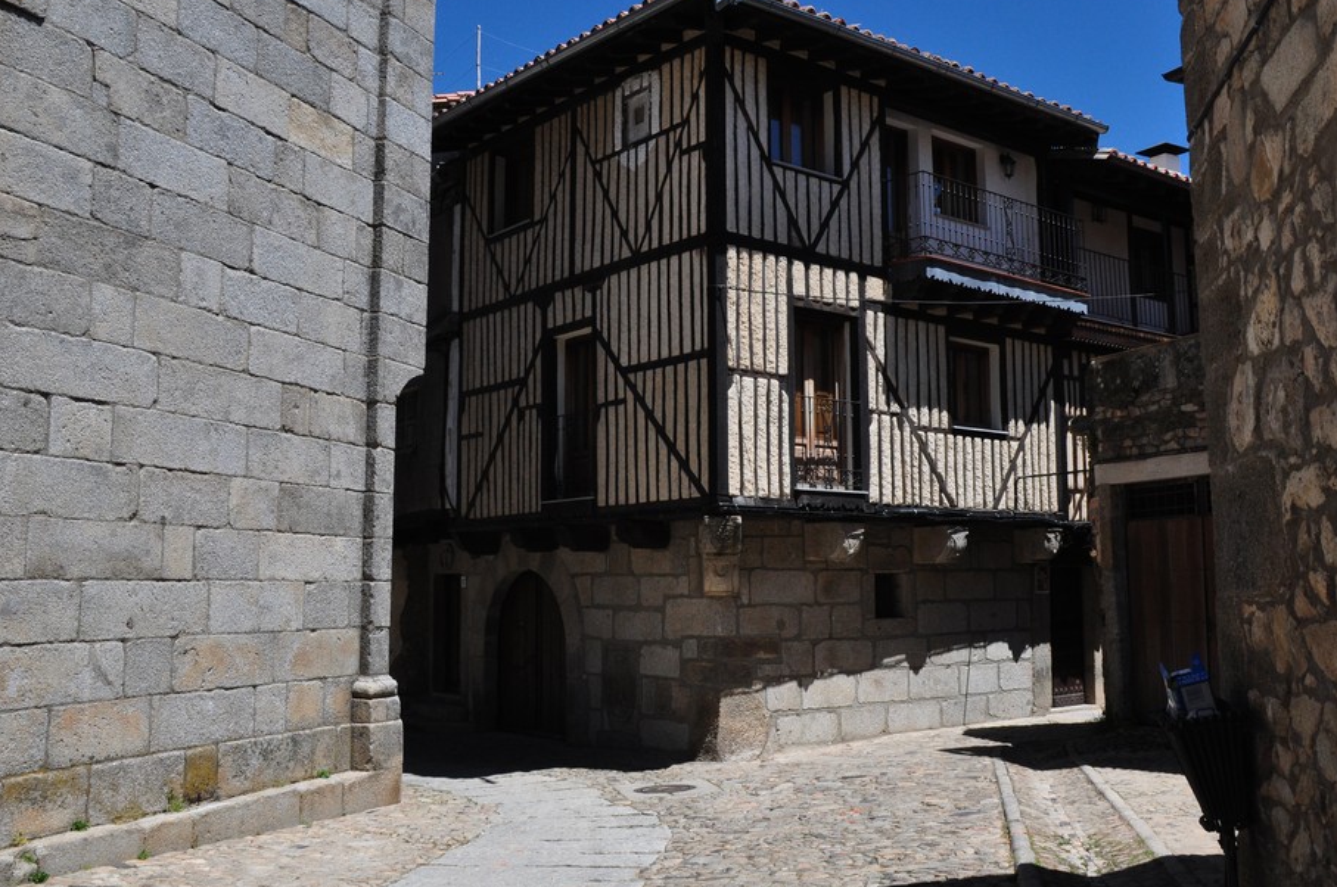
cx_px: 752
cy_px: 408
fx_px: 1319
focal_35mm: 36
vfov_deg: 37.2
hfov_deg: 53.6
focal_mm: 21
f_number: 10
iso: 400
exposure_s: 1/400
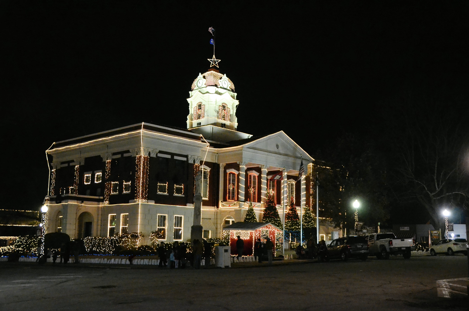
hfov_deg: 46.5
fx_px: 546
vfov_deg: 31.8
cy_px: 156
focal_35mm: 42
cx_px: 234
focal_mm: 28
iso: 6400
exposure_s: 1/80
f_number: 4
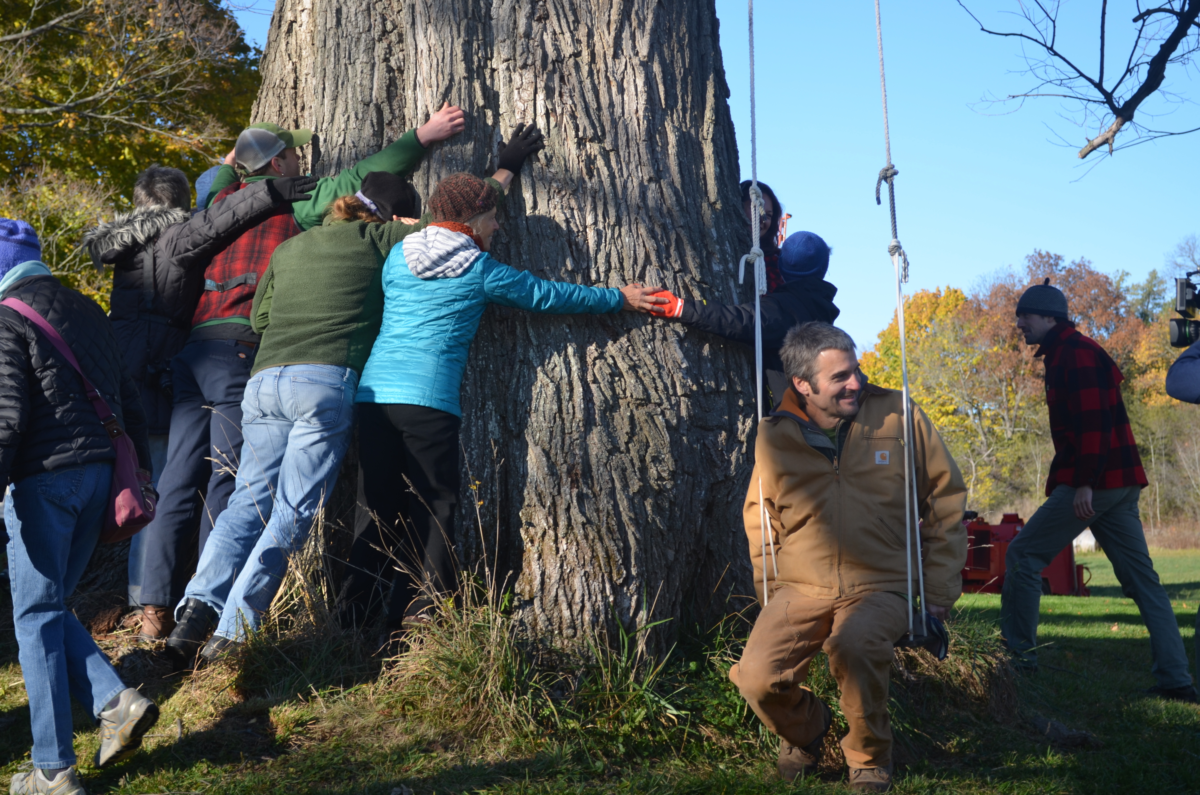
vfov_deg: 20.1
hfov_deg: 29.9
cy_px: 398
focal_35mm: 68
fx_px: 2245
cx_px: 600
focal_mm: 45
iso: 100
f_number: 5.6
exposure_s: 1/200
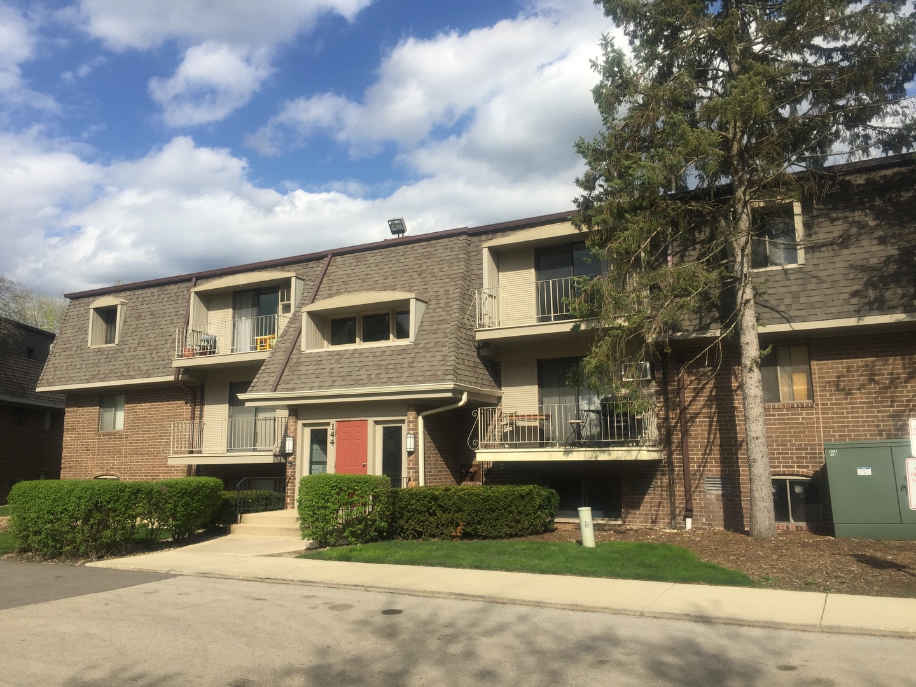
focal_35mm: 29
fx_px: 767
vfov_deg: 48.2
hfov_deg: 61.7
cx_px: 458
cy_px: 344
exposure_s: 1/2639
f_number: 2.2
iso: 32
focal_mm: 4.15
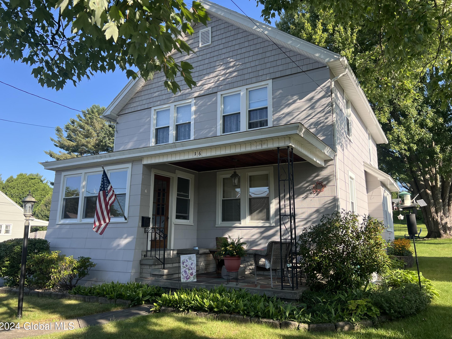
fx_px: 353
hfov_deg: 65.3
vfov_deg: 51.4
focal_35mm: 27
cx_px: 225
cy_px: 166
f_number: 1.5
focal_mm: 5.7
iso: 50
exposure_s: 1/1048
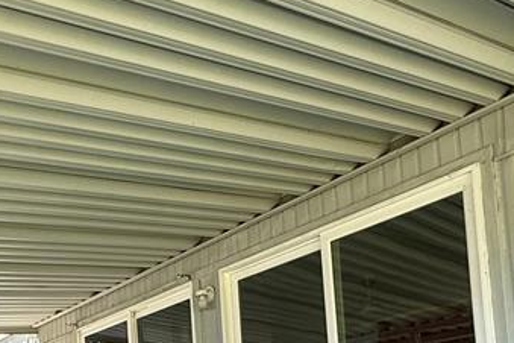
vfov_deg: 26.8
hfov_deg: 42.8
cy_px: 417
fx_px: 628
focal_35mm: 44
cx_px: 114
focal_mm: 2.22
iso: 64
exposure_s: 1/195
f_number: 2.2
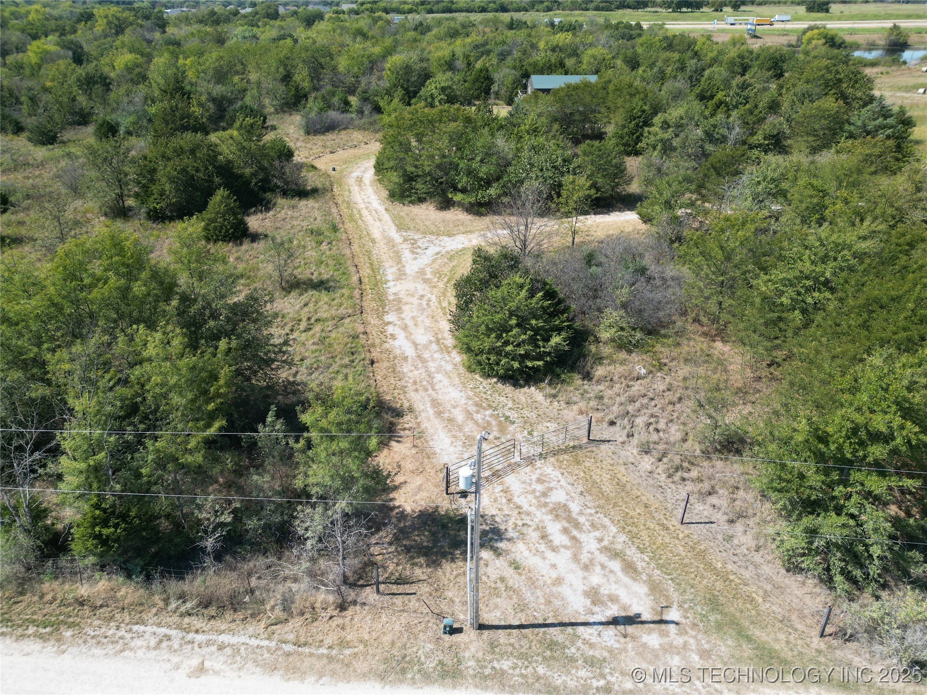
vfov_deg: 56.8
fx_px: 643
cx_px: 464
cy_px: 348
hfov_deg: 71.6
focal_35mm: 24
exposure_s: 1/2000
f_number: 1.7
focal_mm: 6.72
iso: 150
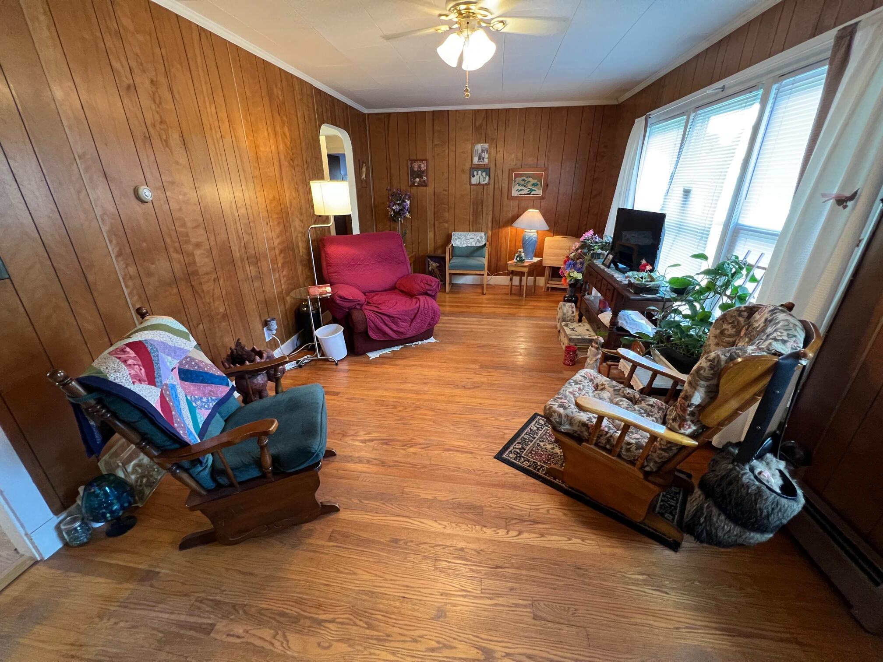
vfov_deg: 89.9
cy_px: 331
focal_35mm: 13
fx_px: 332
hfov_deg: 106.2
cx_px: 442
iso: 400
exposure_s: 1/60
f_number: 1.8
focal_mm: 1.57
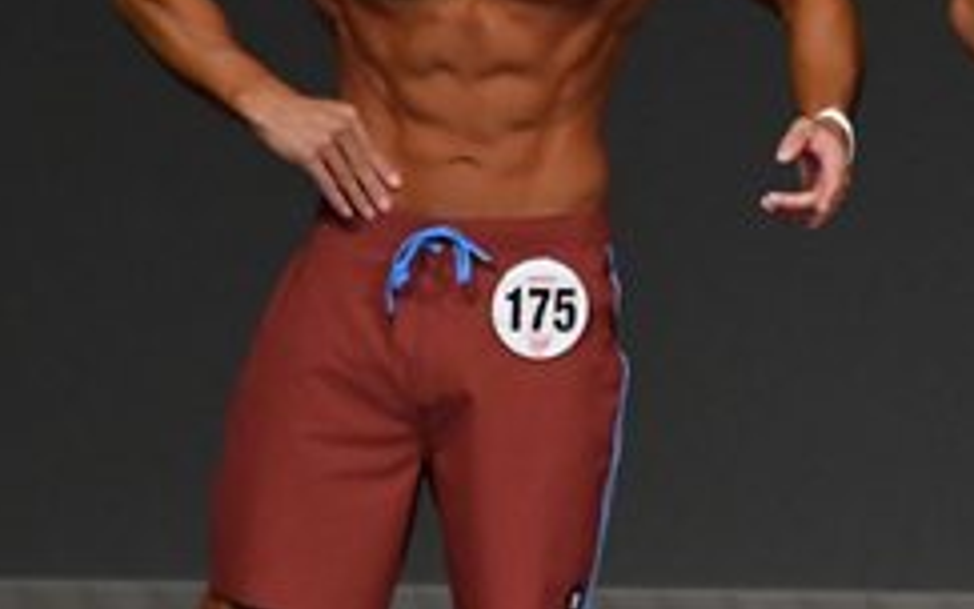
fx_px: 32365
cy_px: 236
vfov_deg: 1.1
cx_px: 944
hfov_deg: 1.7
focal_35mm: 1219
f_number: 5.6
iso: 4000
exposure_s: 1/400
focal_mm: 250
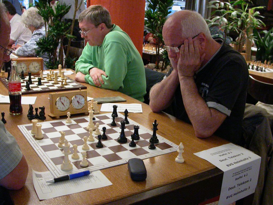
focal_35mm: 38
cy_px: 102
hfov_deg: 49.0
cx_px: 136
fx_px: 300
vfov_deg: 37.7
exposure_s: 1/41.6
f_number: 2.6
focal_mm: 7.85
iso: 400
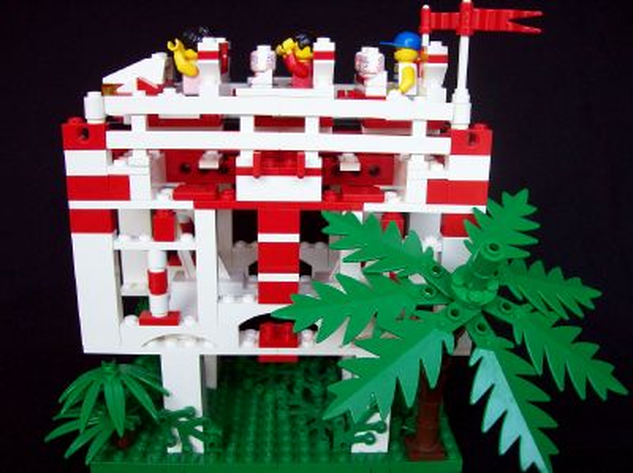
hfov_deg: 51.4
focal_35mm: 36
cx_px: 316
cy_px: 236
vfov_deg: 39.6
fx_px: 658
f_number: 2.7
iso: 99
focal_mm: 6
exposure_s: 1/32
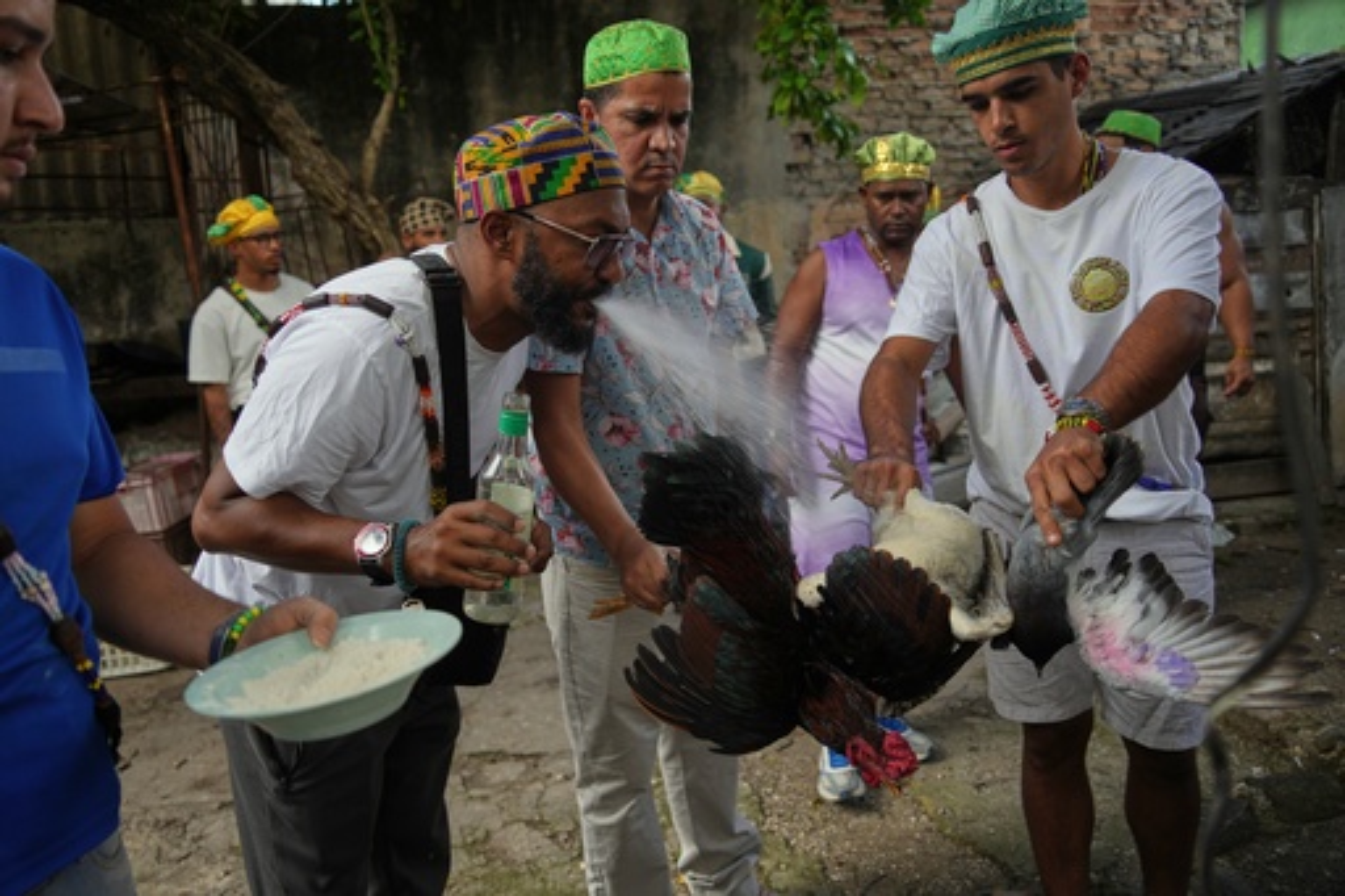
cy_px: 448
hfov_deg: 65.5
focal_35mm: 28
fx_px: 1046
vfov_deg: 46.4
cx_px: 672
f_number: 2.8
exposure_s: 1/320
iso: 100
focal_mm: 28
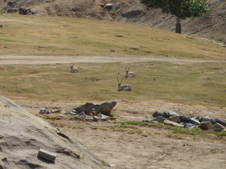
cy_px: 84
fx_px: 1959
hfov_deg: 6.6
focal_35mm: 300
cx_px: 113
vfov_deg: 5.0
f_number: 5.6
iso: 160
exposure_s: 1/1000
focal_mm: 49.2
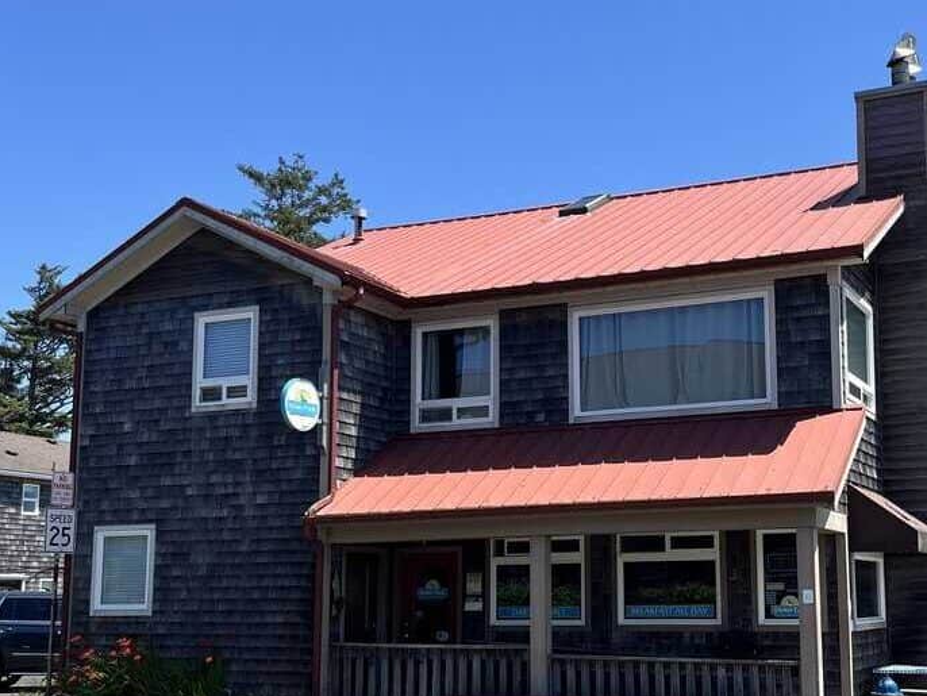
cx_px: 600
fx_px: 938
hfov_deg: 51.8
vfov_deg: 40.6
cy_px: 414
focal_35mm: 35
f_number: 1.6
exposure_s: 1/2513
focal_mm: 5.1
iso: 50
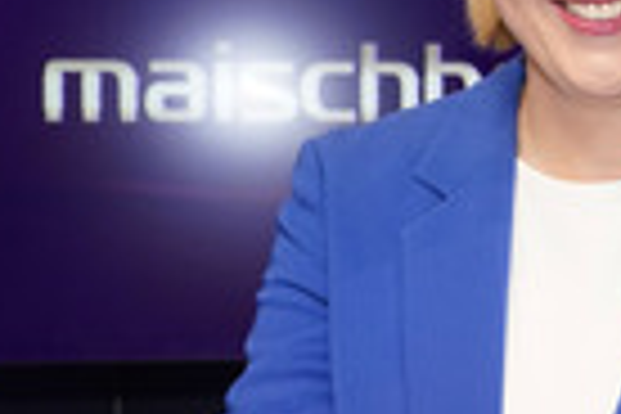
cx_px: 659
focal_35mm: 118
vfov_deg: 11.6
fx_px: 2035
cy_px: 279
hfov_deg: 16.9
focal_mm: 36
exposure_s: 1/160
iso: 2000
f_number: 5
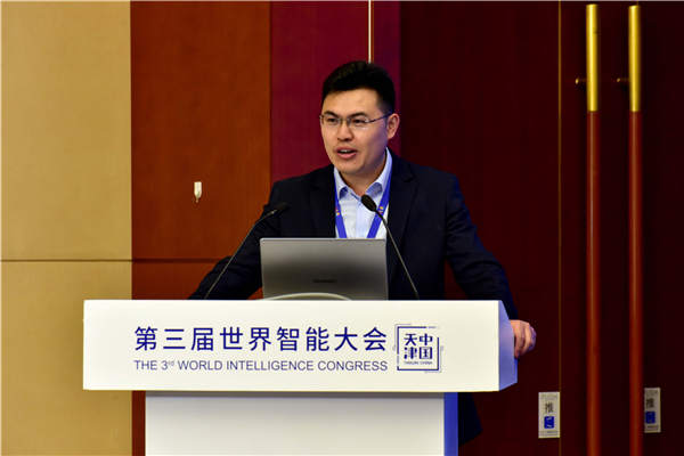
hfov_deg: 11.4
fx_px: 3420
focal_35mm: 180
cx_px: 342
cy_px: 228
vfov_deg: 7.6
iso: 2000
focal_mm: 180
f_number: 5.6
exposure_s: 1/100
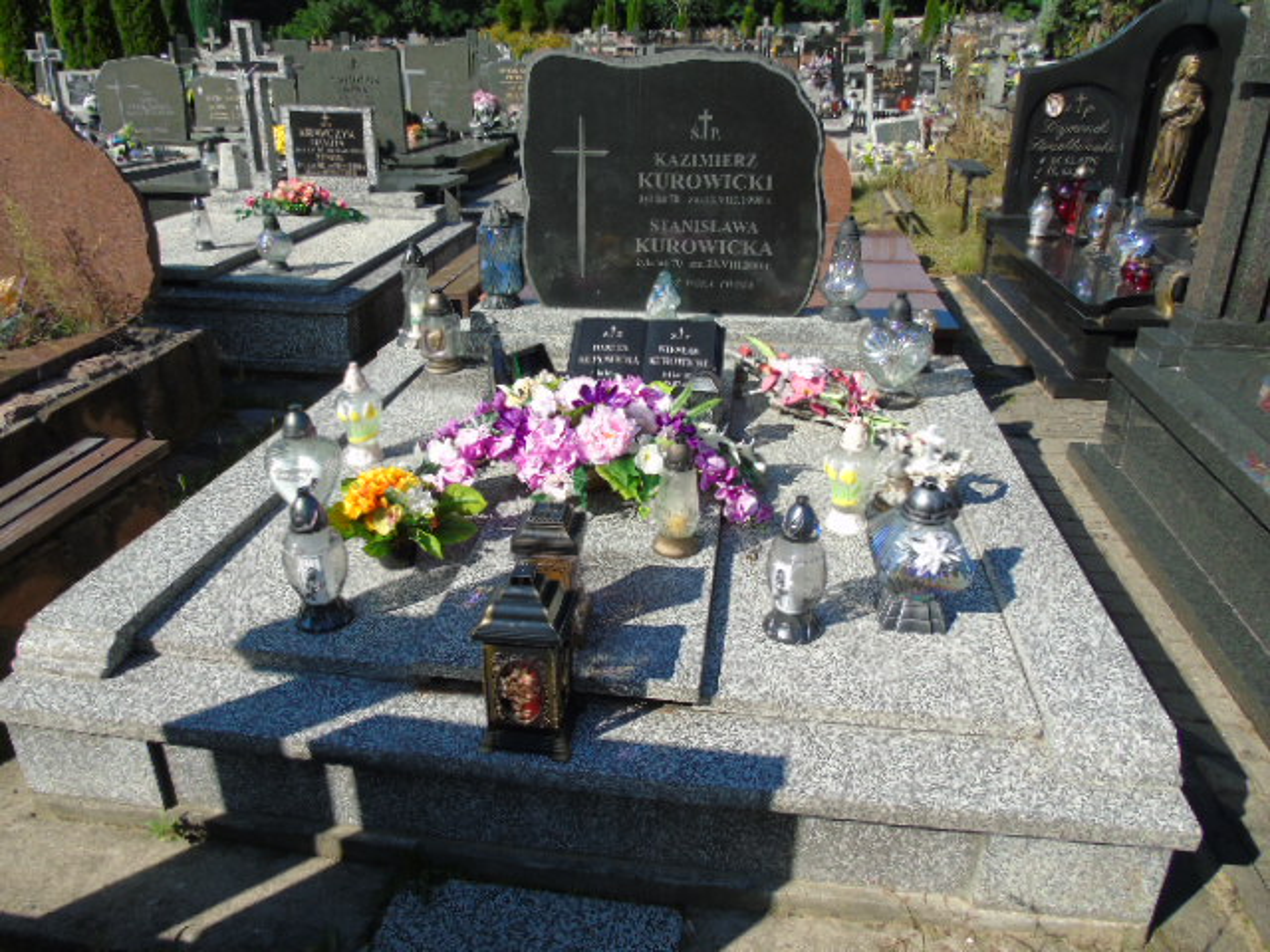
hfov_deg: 69.4
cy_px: 476
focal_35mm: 25
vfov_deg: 54.9
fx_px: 917
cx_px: 635
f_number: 3.4
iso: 80
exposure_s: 1/800
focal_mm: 4.4
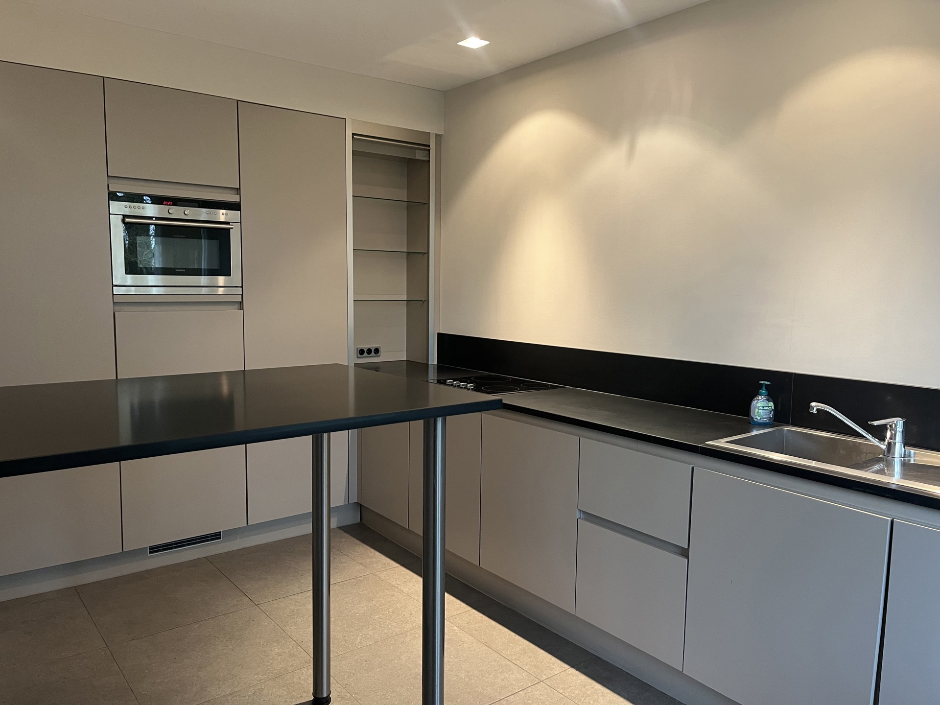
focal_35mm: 26
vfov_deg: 53.1
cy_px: 352
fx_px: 706
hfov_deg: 67.3
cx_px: 470
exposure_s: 1/50
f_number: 1.6
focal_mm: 5.1
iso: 250
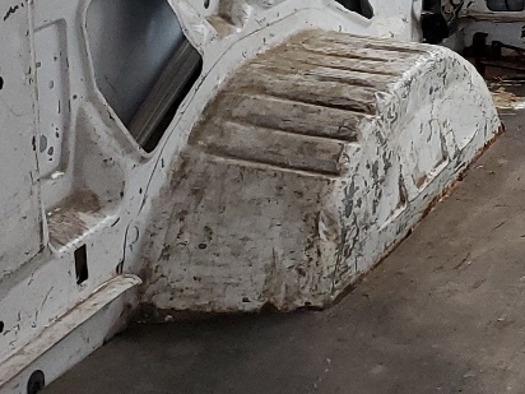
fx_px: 1532
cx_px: 799
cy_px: -73
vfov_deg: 14.2
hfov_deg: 17.4
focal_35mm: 101
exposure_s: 1/120
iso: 98
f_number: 1.5
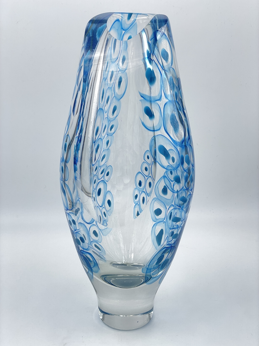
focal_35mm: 52
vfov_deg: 36.8
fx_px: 519
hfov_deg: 28.0
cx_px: 130
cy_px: 173
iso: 32
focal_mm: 6
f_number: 2
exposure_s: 1/107
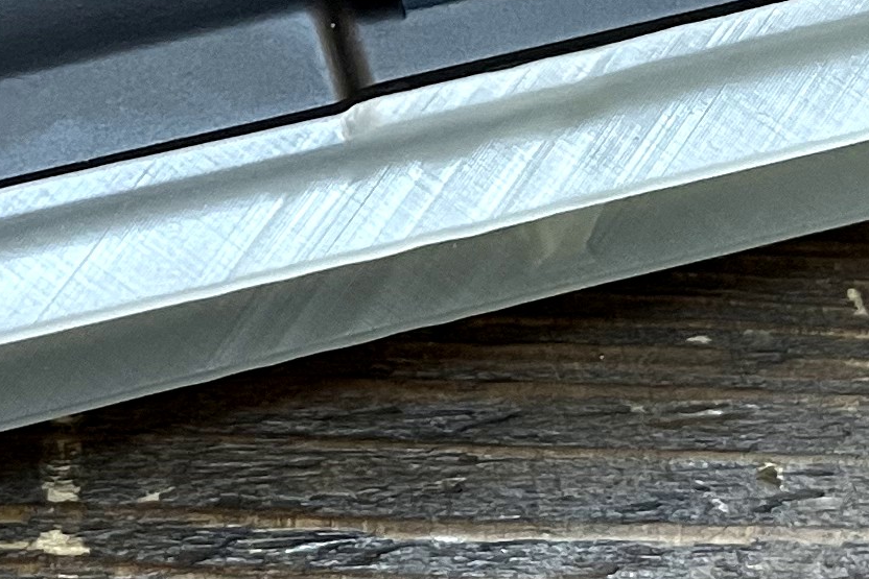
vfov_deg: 10.4
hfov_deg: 15.6
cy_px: 51
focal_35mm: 131
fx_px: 3163
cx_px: 439
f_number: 1.6
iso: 200
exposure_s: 1/50
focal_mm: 5.1
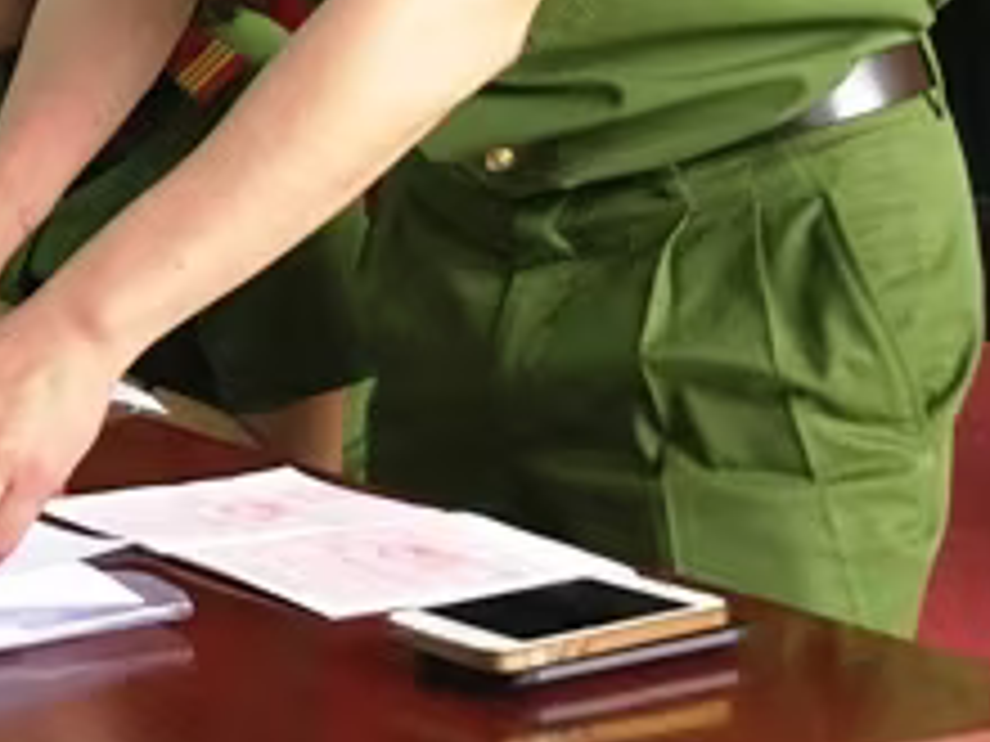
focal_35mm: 79
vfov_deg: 18.2
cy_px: -13
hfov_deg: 22.0
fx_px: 2259
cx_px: -324
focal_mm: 4.15
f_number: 2.2
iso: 160
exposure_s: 1/33
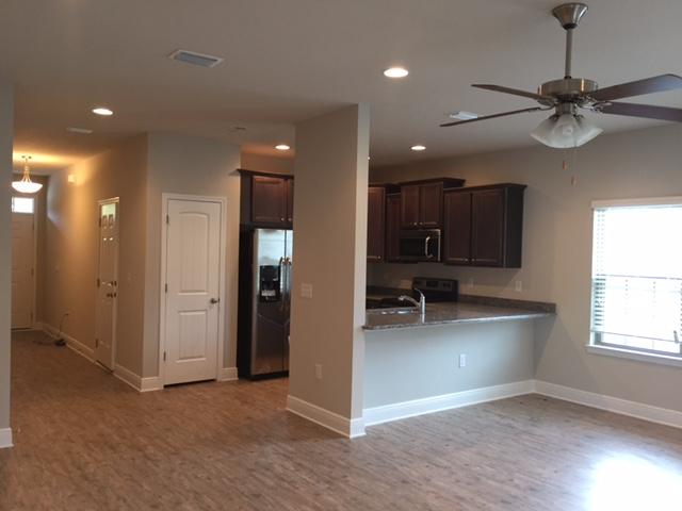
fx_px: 571
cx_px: 341
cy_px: 256
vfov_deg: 48.2
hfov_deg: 61.7
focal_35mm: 29
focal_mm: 4.15
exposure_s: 1/30
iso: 125
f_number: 2.2
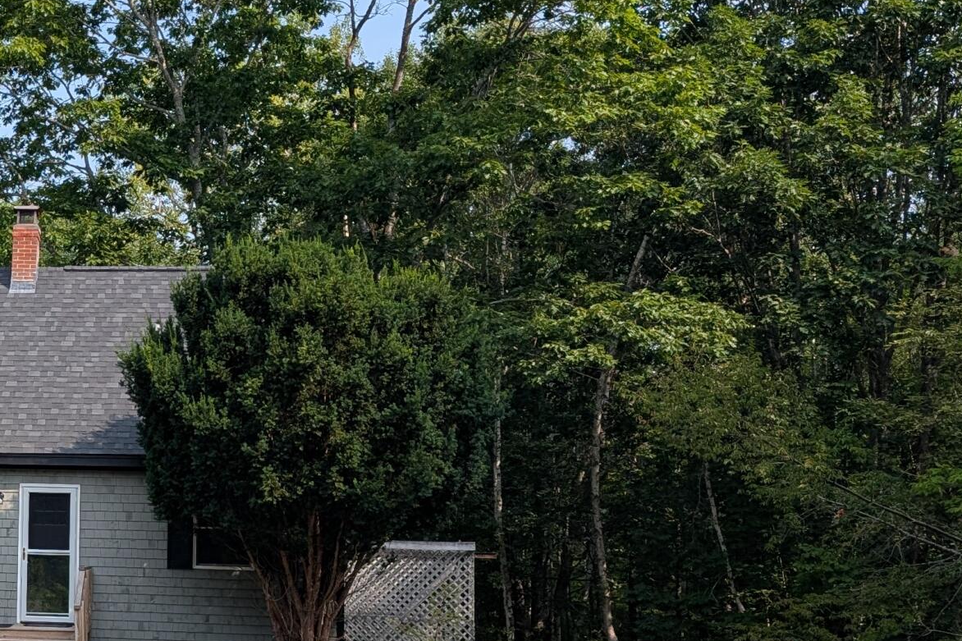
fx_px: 1710
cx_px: -44
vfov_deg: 21.2
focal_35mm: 64
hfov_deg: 29.0
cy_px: 410
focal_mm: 6.9
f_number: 1.68
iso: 21
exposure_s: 1/676
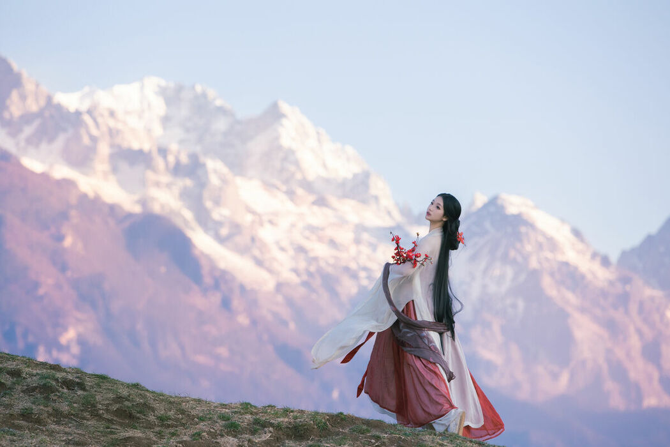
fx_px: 3722
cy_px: 224
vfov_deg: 6.9
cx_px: 335
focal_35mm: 200
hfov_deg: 10.3
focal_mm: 200
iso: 1000
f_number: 5
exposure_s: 1/500
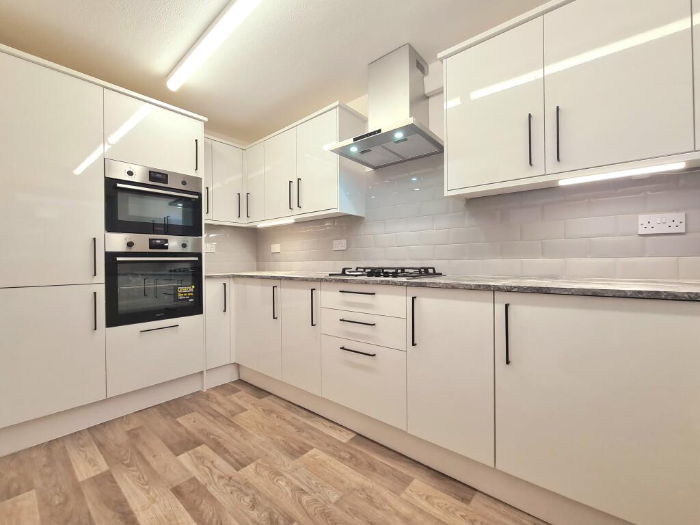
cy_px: 262
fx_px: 263
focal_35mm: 13
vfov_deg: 89.9
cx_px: 350
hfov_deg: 106.2
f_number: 2.2
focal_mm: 2.22
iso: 100
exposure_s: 1/100
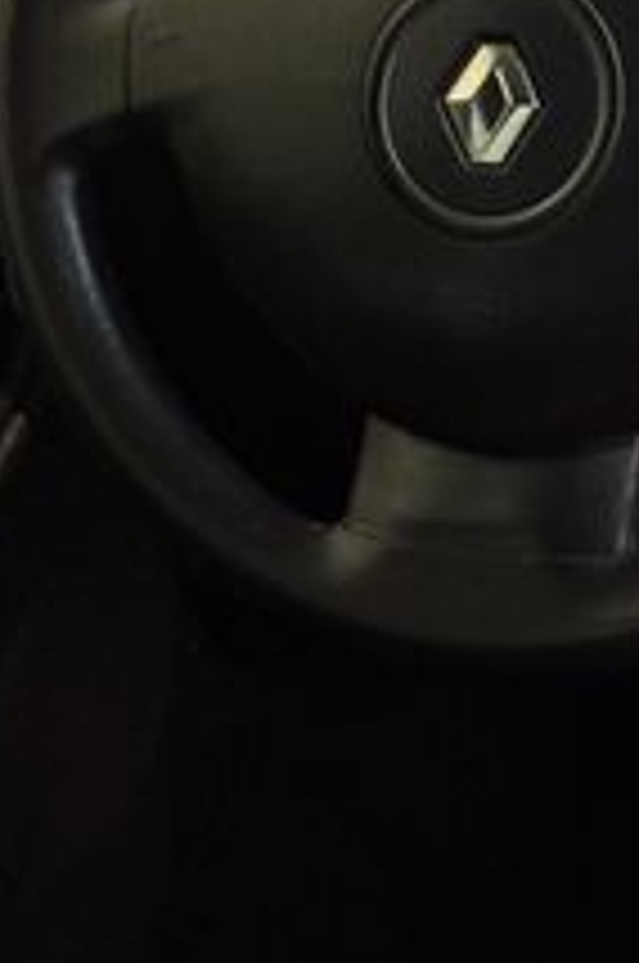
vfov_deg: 18.5
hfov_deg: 11.8
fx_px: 2938
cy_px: 261
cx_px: 968
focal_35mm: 110
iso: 640
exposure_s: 1/20
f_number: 1.78
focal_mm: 6.76
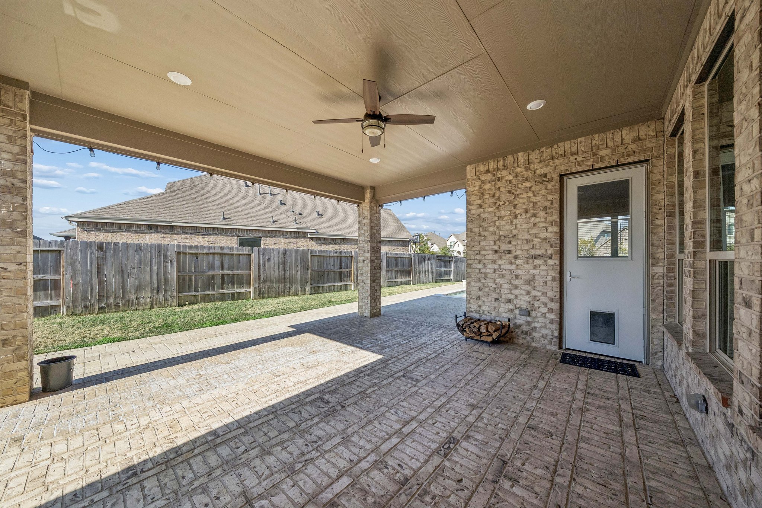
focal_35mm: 12
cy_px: 254
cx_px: 381
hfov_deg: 112.6
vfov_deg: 90.0
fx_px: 254
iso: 640
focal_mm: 12
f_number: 8
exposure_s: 1/1250
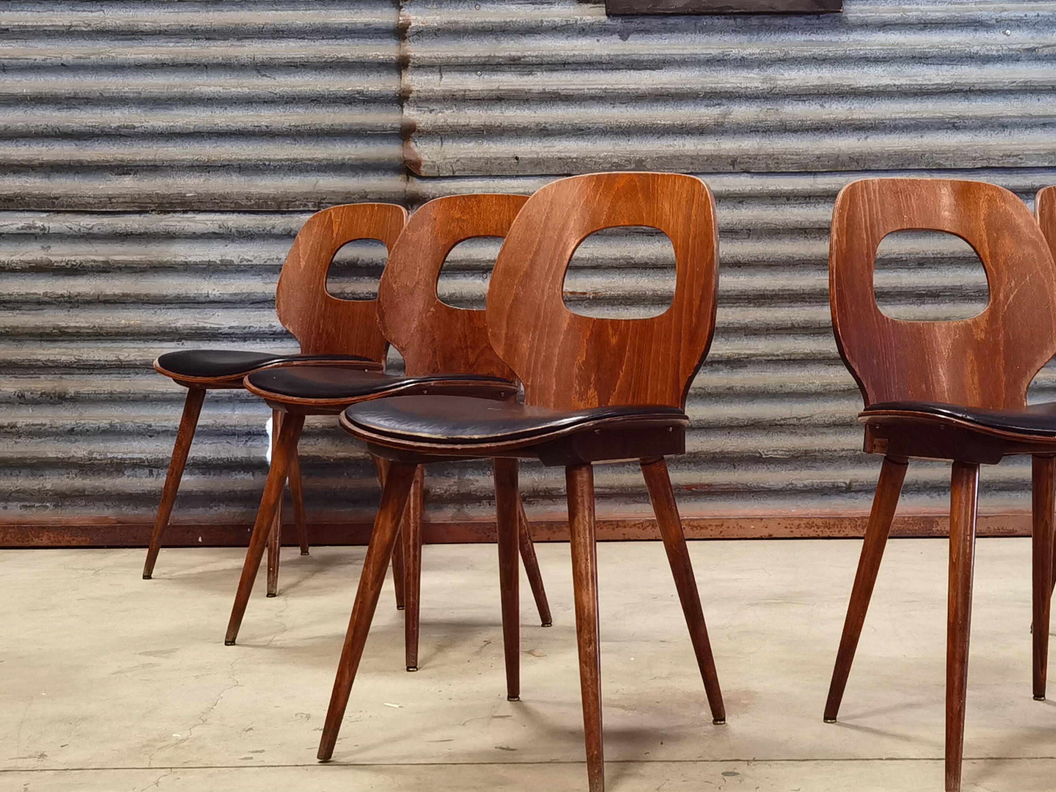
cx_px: 793
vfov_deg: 24.0
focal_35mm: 61
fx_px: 1861
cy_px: 407
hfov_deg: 31.1
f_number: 1.9
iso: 500
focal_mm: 6.71
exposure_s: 1/25
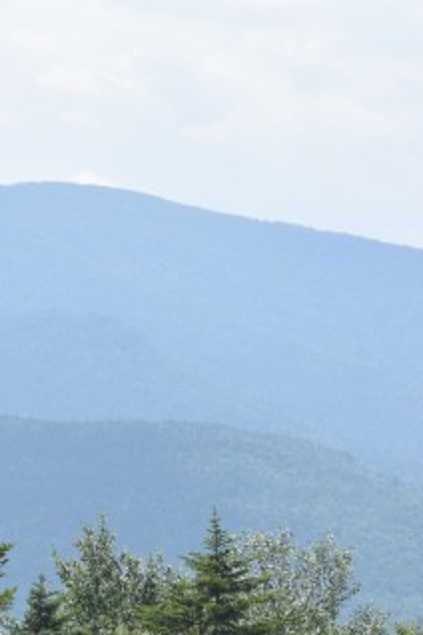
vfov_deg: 7.8
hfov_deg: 5.2
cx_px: -42
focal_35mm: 265
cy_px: 84
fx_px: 4670
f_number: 16
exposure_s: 1/1000
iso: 1600
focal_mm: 78
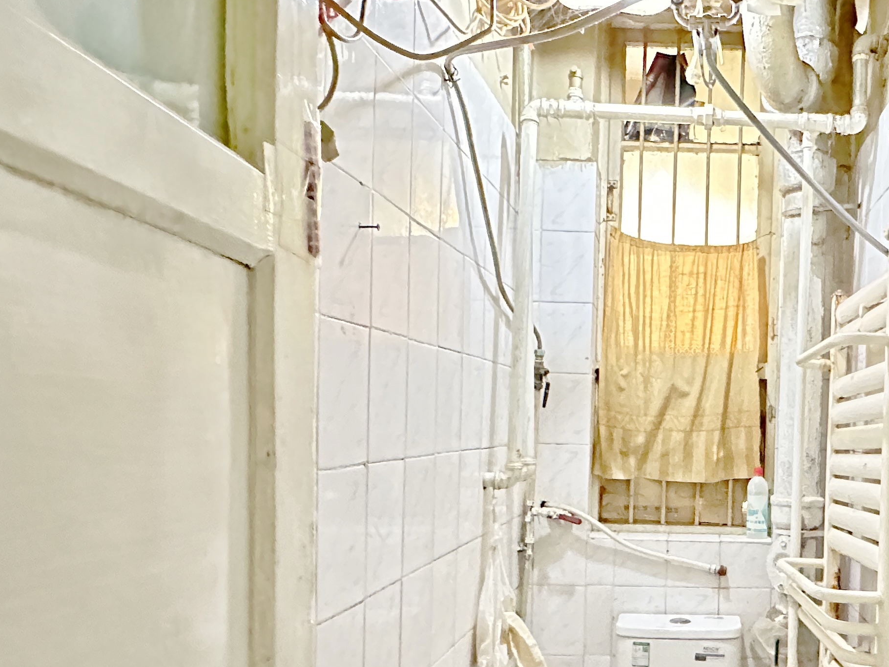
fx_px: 796
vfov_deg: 44.9
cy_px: 435
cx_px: 707
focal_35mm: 31
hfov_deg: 54.5
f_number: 2.2
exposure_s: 1/25
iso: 1250
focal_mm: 2.22
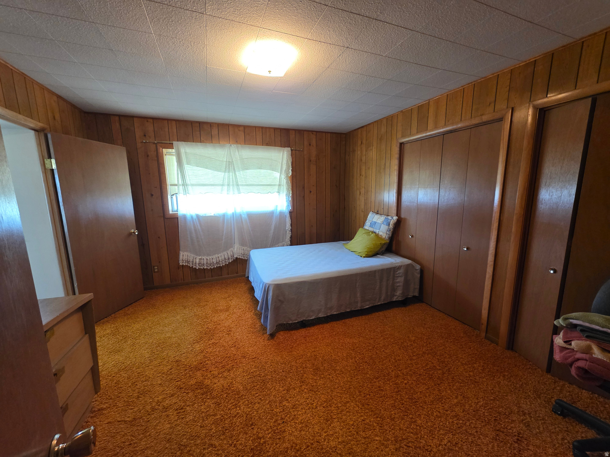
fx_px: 229
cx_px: 305
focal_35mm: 13
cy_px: 228
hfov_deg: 106.2
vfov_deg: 89.9
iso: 640
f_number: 1.9
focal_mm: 2.2
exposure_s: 1/60
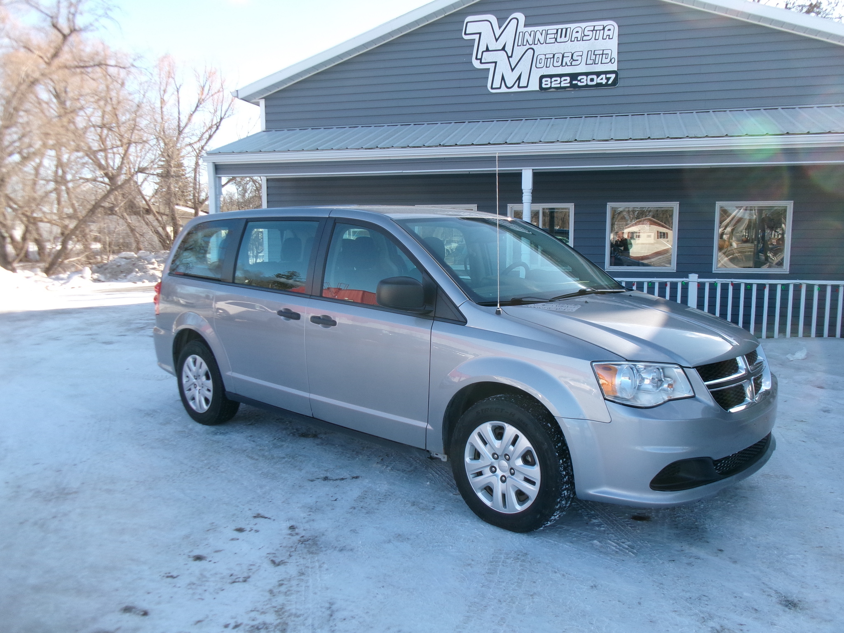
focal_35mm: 28
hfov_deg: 63.4
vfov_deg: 49.7
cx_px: 422
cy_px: 316
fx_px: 683
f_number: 3.9
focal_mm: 5.1
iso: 100
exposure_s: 1/250
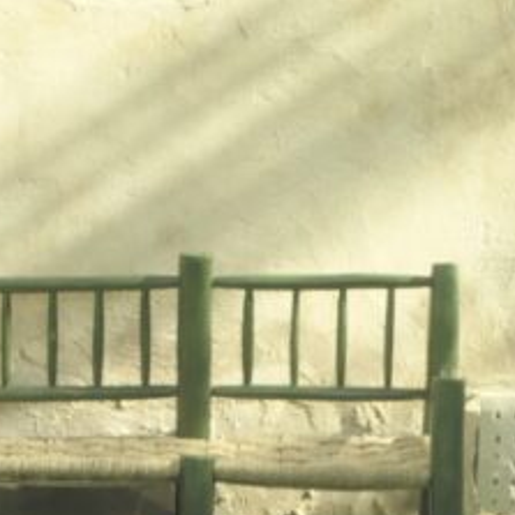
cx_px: 0
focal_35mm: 262
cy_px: 486
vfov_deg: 6.7
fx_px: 4410
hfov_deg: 6.7
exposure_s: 1/160
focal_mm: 24.7
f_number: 4.6
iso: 200
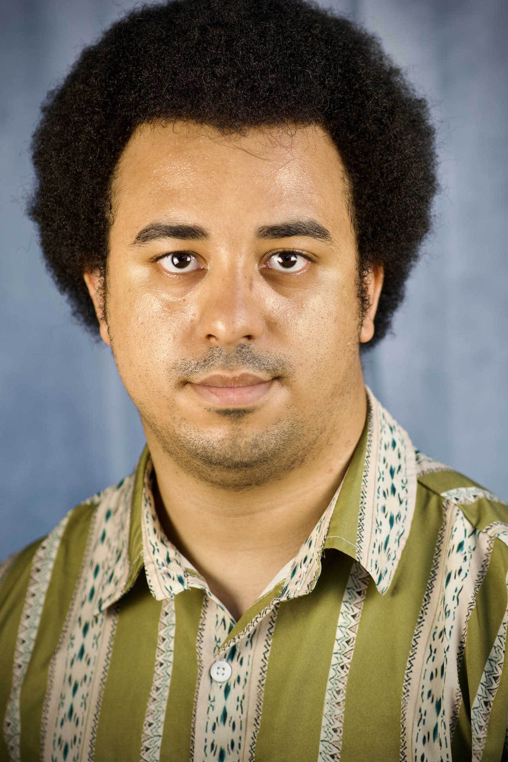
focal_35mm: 143
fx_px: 3018
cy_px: 376
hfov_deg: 9.6
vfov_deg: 14.4
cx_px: 246
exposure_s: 1/400
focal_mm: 85
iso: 400
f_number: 2.2
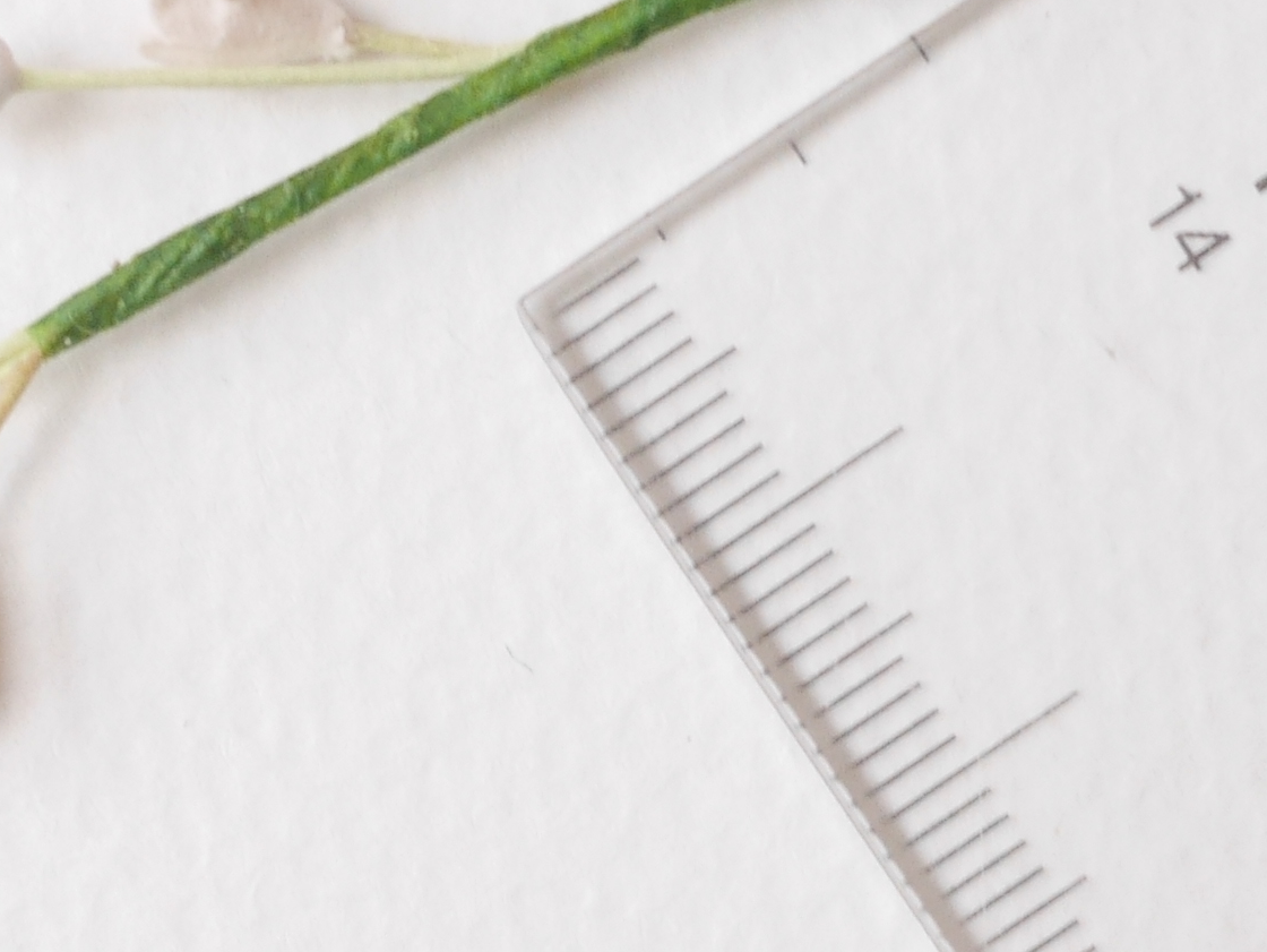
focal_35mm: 164
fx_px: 6005
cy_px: 984
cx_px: 592
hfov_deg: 12.0
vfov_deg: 9.0
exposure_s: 1/100
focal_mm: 20
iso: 800
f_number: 5
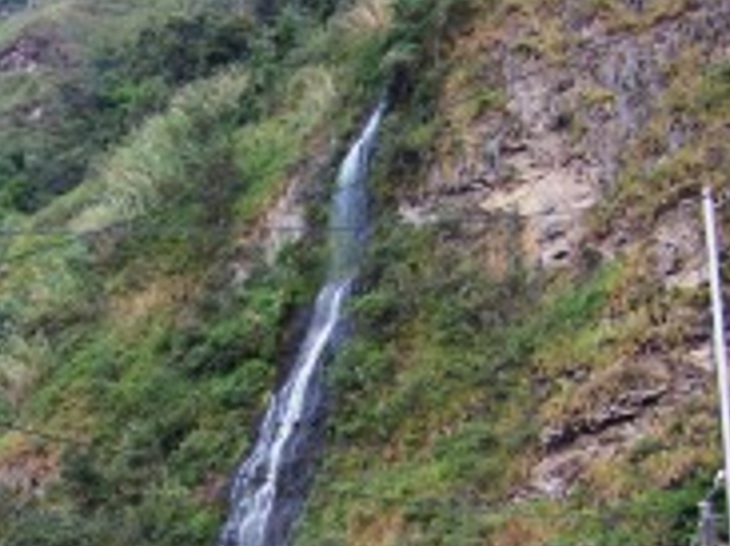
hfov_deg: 22.2
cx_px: 251
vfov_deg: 16.1
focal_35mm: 88
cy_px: 658
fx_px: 1855
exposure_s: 1/30
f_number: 2.8
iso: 93
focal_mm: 5.85
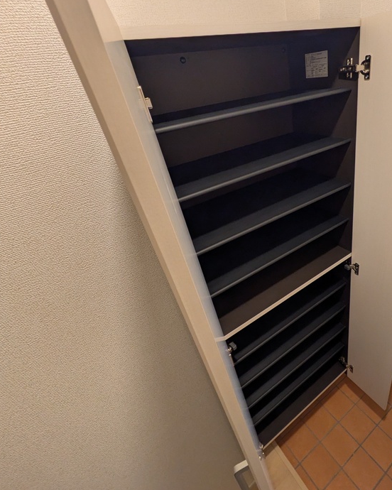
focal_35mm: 19
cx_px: 274
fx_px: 276
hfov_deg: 68.0
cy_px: 238
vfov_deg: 83.3
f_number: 2.2
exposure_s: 1/24
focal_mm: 1.83
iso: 150
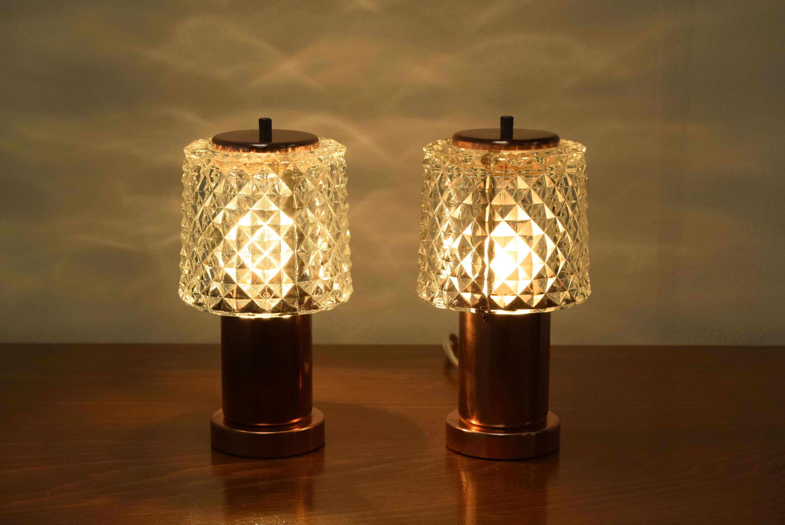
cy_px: 262
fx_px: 1800
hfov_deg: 24.6
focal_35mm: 82
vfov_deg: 16.6
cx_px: 392
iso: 1600
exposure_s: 1/400
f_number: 10
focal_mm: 55
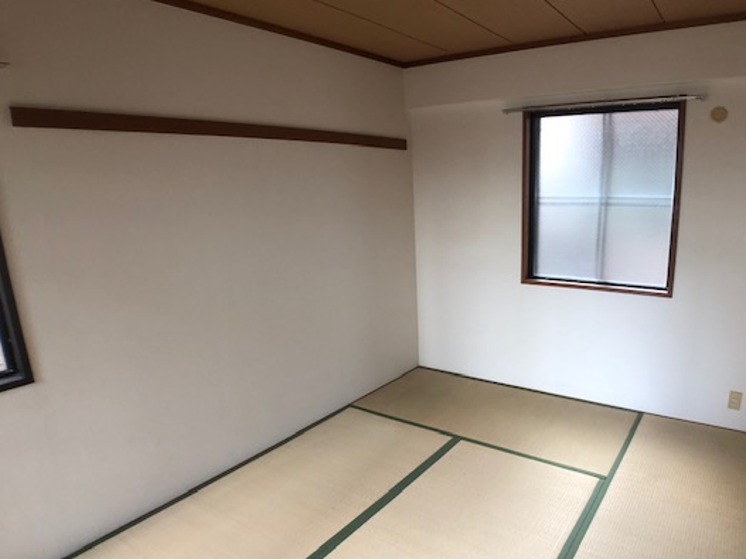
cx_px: 443
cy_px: 318
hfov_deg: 53.6
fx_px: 733
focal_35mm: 34
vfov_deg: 41.7
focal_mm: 4
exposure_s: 1/20
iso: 40
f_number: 1.8
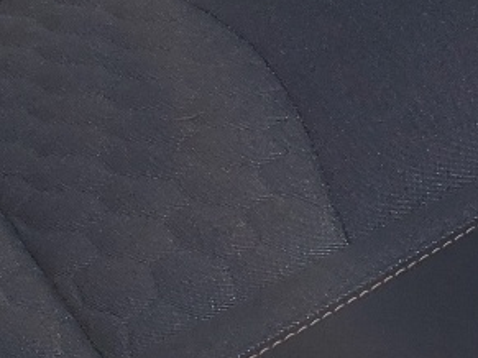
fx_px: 1974
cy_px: -455
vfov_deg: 9.4
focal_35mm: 143
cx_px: 158
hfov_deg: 13.8
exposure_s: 1/101
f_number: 1.5
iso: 50
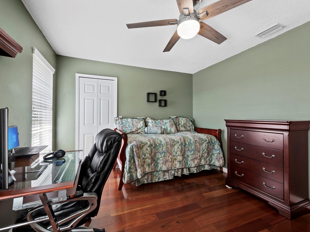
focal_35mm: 15
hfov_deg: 98.2
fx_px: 134
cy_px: 116
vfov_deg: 81.7
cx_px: 151
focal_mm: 7
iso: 400
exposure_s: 1/3
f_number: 11
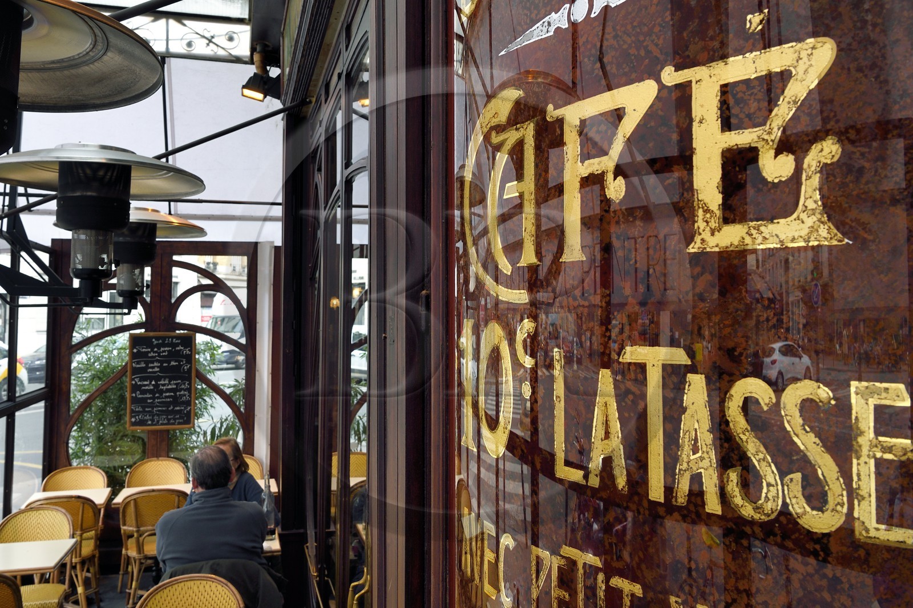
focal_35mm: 30
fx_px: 761
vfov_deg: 43.6
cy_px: 304
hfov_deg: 61.9
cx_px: 456
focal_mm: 30
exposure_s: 1/60
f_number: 11
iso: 400
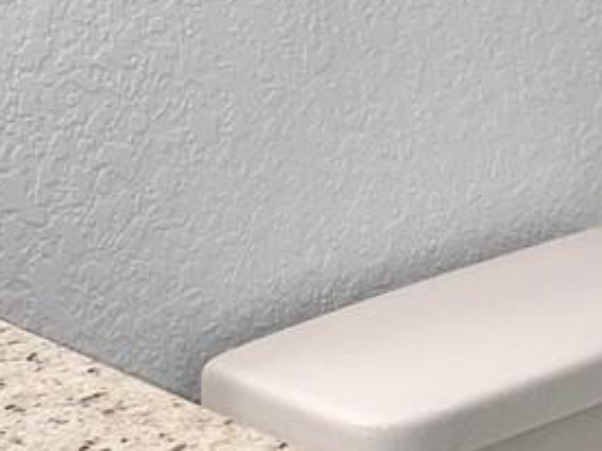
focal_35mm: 163
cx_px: 552
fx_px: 2833
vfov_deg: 9.1
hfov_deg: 12.0
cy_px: 177
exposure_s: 1/60
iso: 40
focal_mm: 3.99
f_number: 1.8
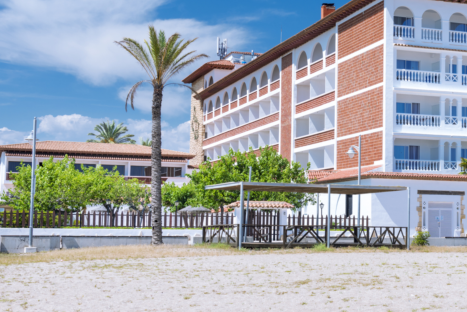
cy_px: 158
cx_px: 379
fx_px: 856
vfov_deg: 20.6
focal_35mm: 66
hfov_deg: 29.7
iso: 125
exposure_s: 1/100
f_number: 9
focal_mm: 40
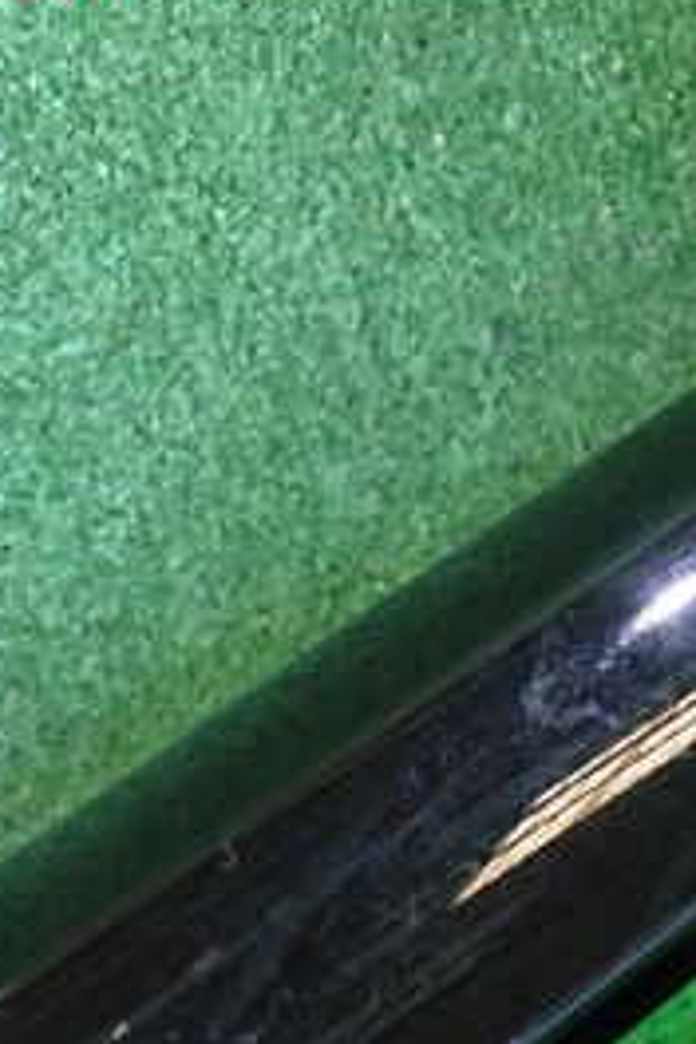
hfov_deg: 19.0
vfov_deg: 28.0
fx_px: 2059
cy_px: 803
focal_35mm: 71
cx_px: 558
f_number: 2.3
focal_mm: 5.4
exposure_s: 1/30
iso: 500
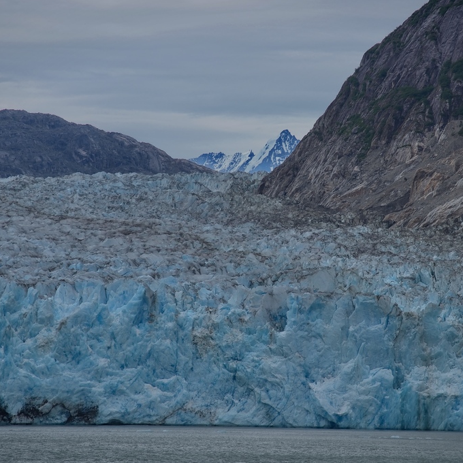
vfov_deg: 9.1
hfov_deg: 9.1
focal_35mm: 192
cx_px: 270
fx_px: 2905
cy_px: 232
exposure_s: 1/250
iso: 100
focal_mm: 120
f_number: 6.3
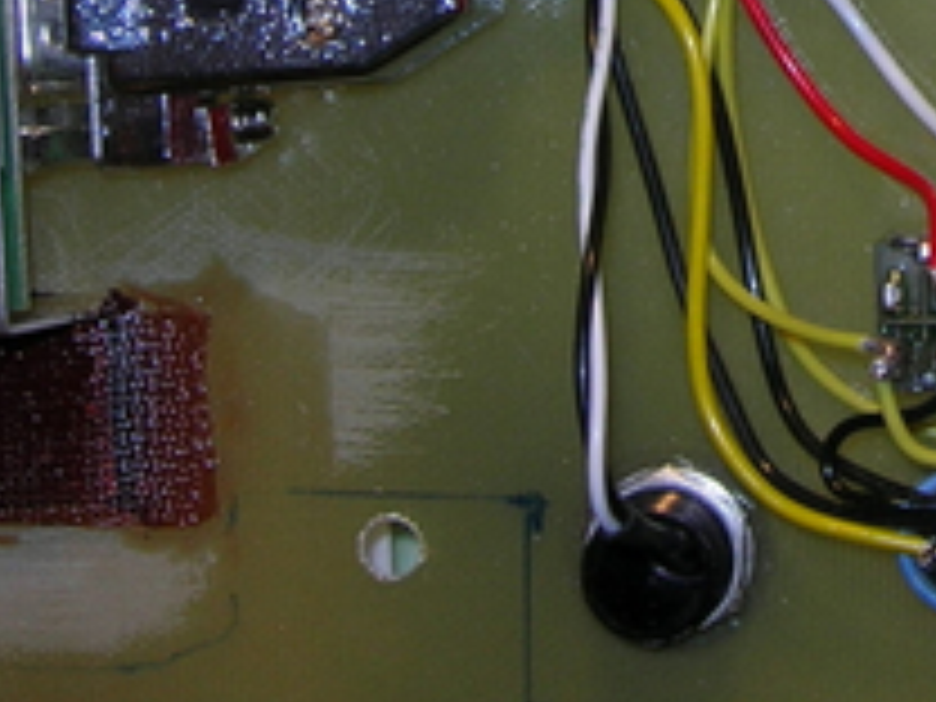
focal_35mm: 146
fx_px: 3948
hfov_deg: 13.2
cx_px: 1107
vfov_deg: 9.7
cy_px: -468
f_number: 2.8
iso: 64
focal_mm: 7.8
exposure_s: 1/60.1
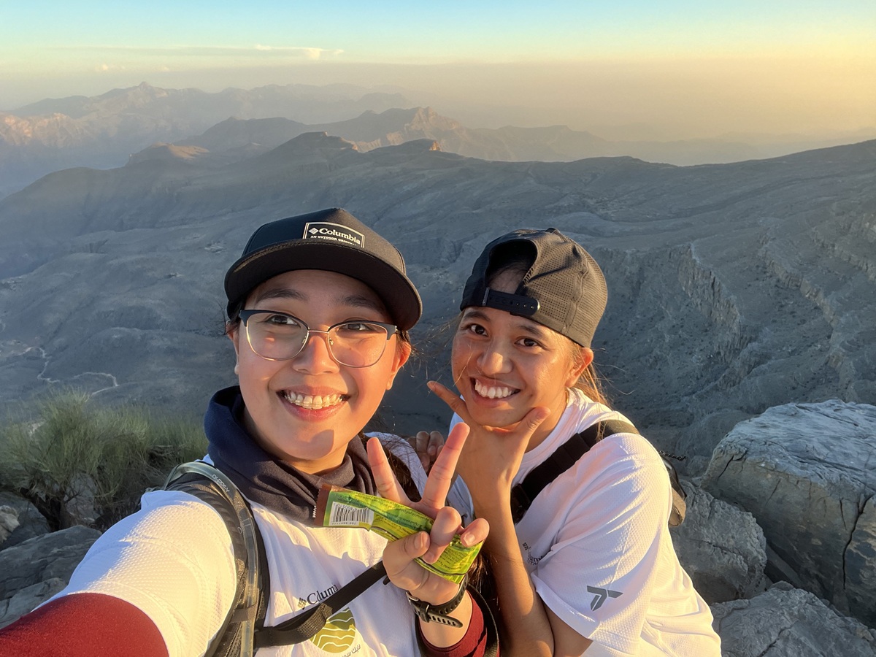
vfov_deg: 58.9
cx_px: 438
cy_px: 328
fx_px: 582
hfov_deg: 73.9
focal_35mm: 23
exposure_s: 1/172
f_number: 2.2
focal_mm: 2.71
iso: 40
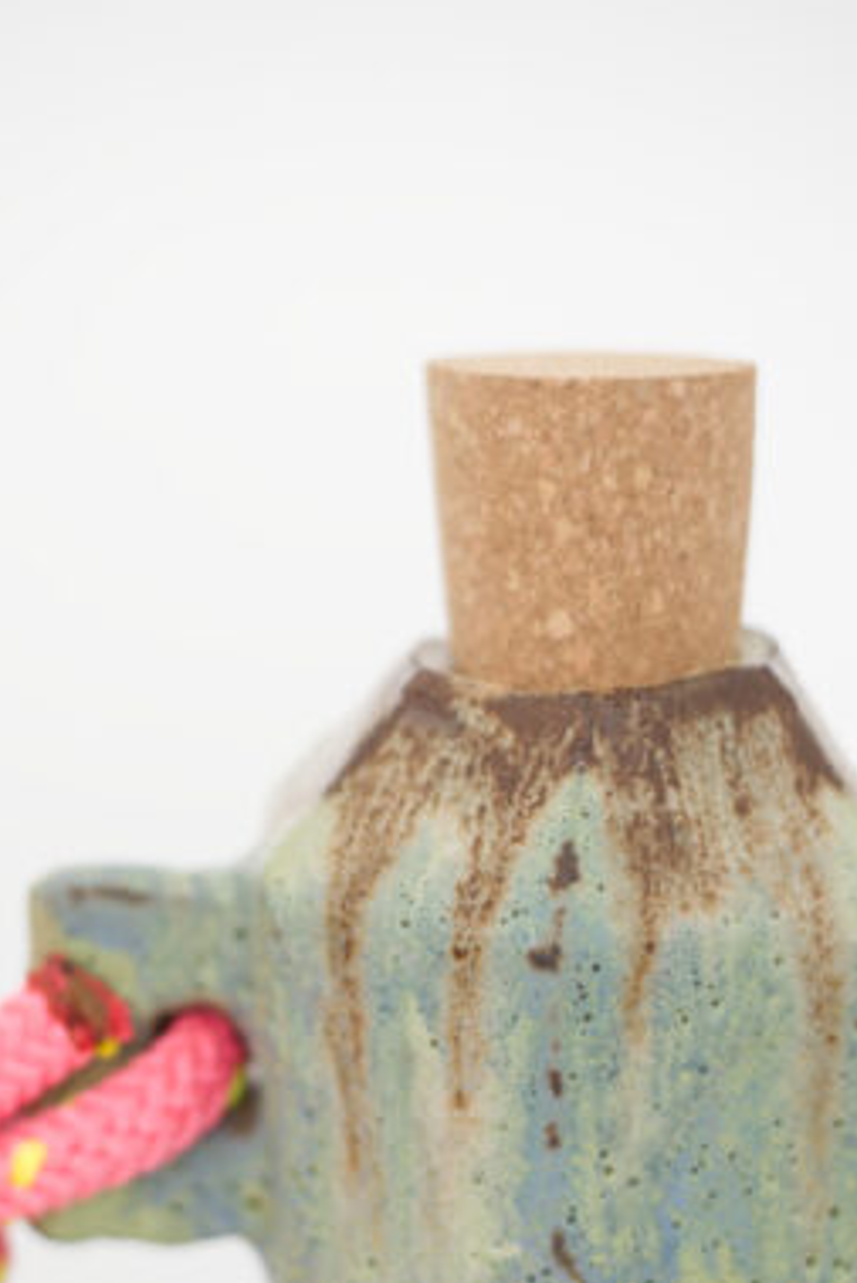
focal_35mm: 79
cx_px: 318
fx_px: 2818
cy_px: 885
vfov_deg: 25.5
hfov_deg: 17.3
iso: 200
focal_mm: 50
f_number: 2.2
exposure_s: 1/80
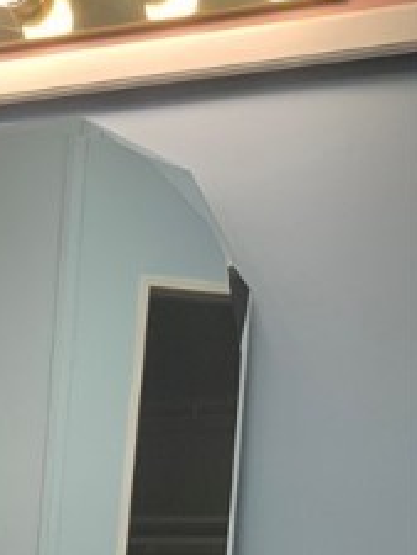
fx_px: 1589
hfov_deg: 13.7
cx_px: -289
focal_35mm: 99
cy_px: 814
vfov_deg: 17.9
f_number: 1.8
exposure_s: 1/120
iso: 50
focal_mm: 3
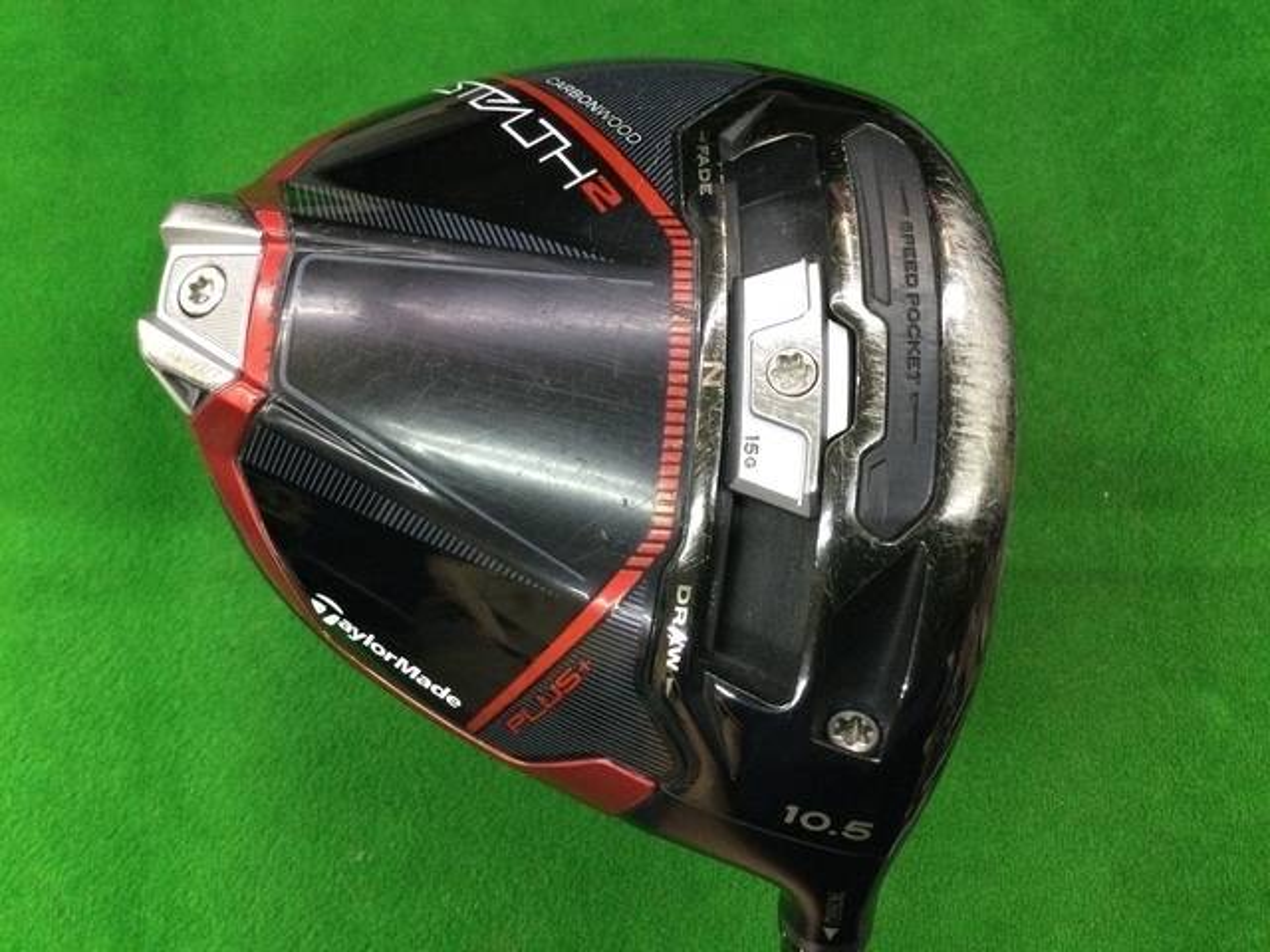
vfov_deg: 45.4
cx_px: 635
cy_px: 476
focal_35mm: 31
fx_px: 1137
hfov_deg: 58.4
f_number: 2.4
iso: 160
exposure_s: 1/30
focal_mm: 3.3
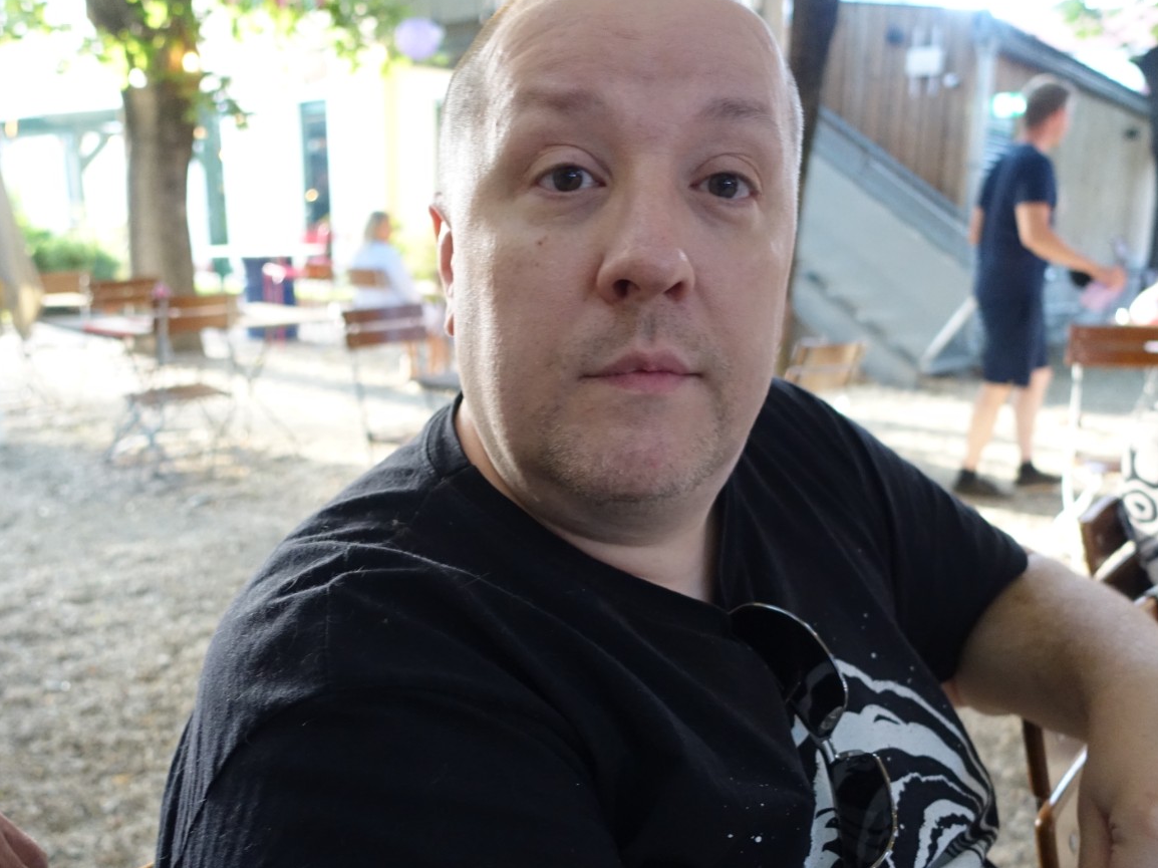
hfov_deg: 56.8
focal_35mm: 32
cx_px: 561
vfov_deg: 43.9
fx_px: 1070
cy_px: 522
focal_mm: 8.8
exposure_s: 1/250
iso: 1000
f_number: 1.8
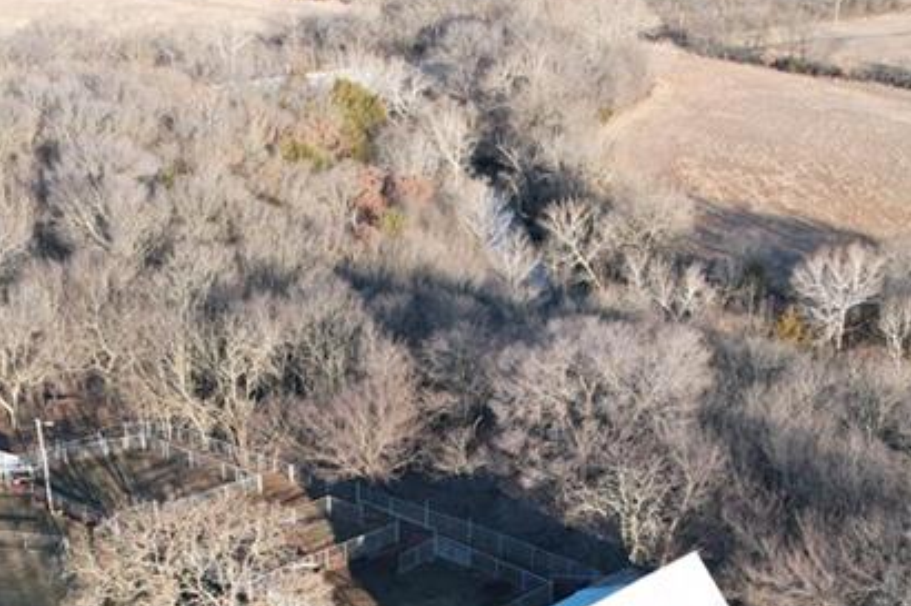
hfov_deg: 36.2
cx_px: 387
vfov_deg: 23.2
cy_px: 653
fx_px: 1391
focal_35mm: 55
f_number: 2.8
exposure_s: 1/500
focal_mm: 8.38
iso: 120
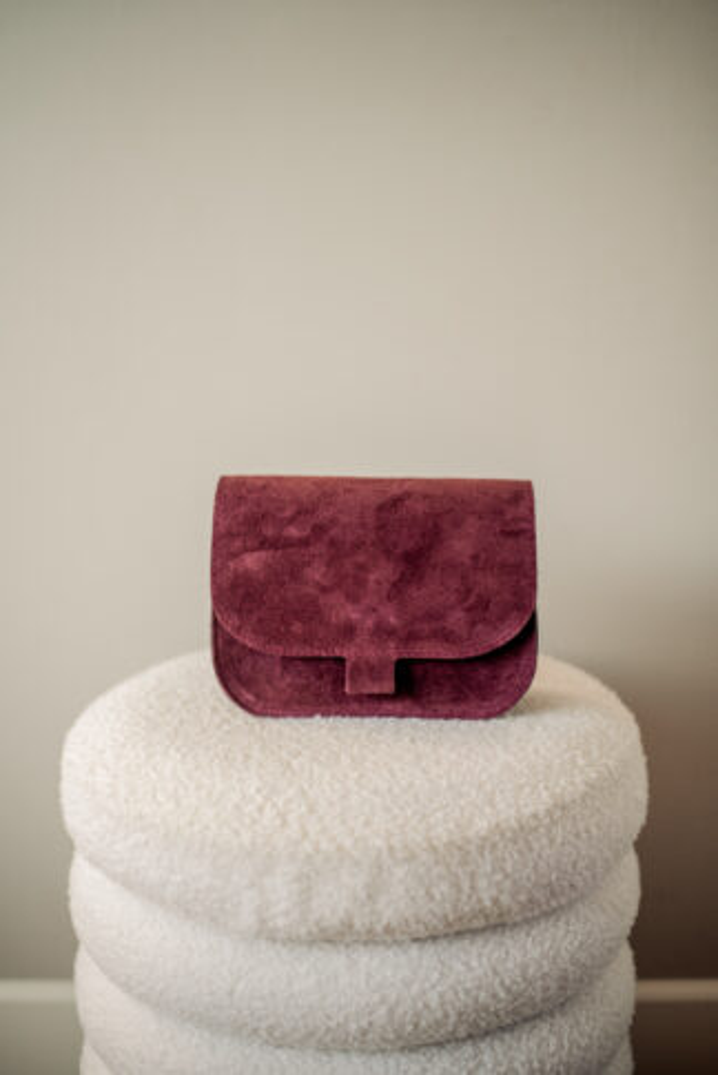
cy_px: 538
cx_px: 359
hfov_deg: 27.0
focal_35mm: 50
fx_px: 1494
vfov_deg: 39.6
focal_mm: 50
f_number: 1.8
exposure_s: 1/800
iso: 640
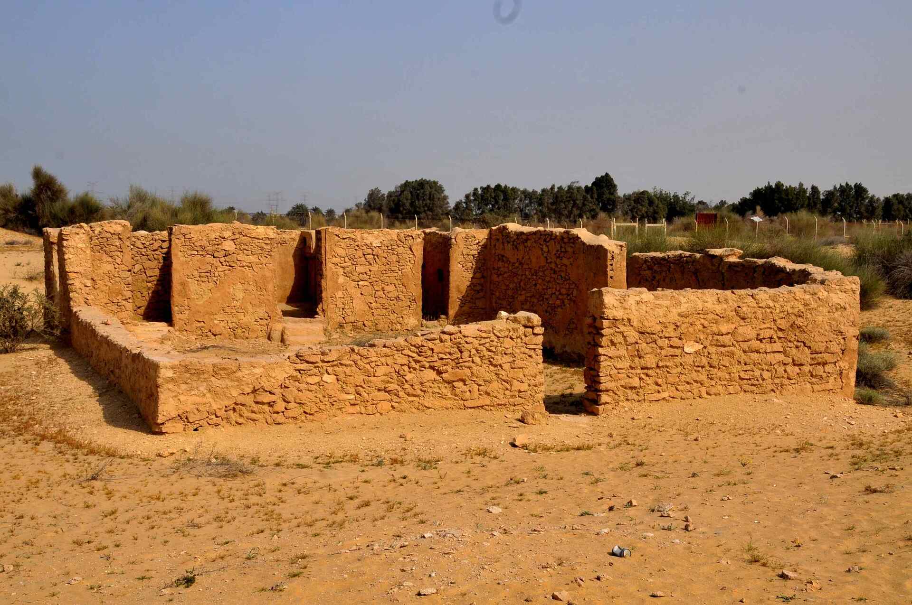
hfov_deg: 41.2
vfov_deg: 28.0
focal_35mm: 48
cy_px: 302
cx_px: 456
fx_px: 1214
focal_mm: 32
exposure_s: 1/1000
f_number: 16
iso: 400
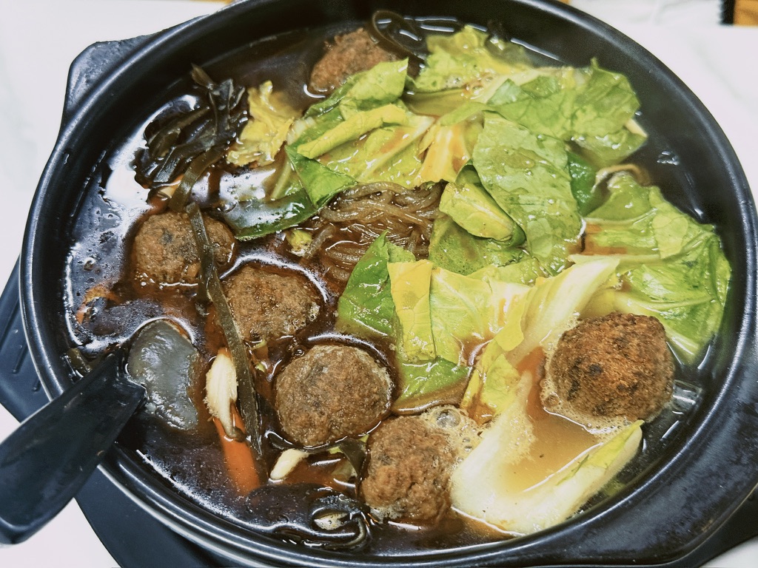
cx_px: 379
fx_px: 1051
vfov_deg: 30.3
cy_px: 284
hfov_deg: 39.7
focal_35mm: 48
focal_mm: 6.76
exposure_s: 1/33
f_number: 1.78
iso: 200
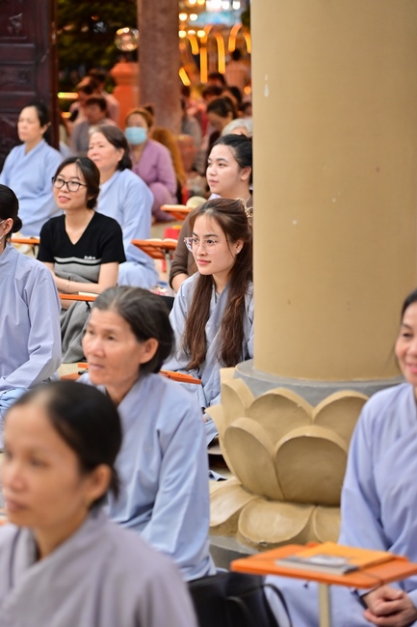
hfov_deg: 11.4
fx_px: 2086
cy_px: 314
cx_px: 208
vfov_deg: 17.1
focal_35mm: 120
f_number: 4
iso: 1600
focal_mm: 120
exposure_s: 1/50
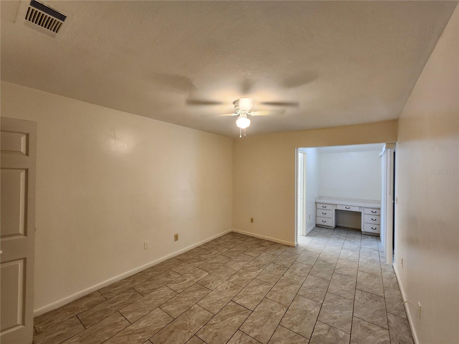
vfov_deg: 89.9
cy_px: 172
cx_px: 230
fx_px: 172
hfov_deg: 106.2
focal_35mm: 13
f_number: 2.2
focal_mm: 2.2
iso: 400
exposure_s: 1/40
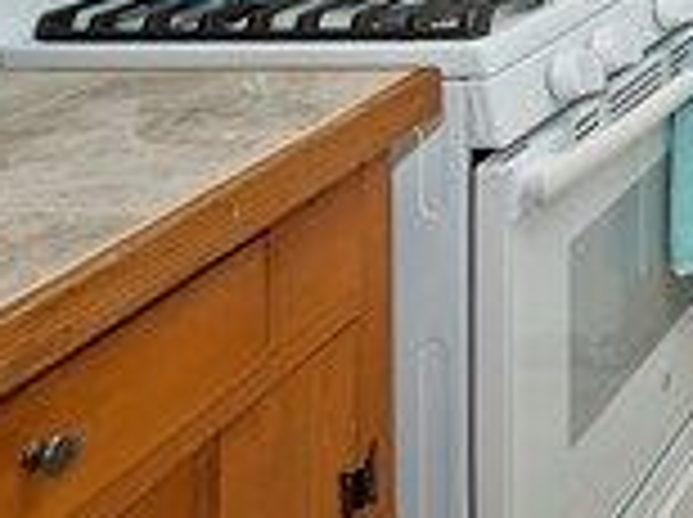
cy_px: -394
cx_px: 1238
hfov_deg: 21.5
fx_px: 1199
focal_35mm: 60
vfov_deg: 19.1
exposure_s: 1/30
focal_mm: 10
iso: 400
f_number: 8
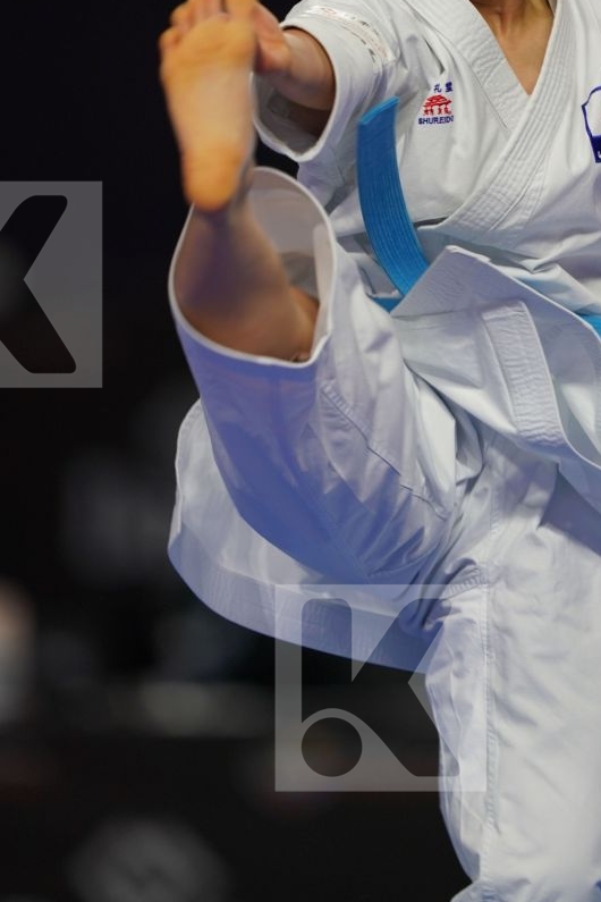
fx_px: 15124
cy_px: 285
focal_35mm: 604
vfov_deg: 3.4
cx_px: 381
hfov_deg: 2.3
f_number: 2.8
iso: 400
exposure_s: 1/400
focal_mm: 400
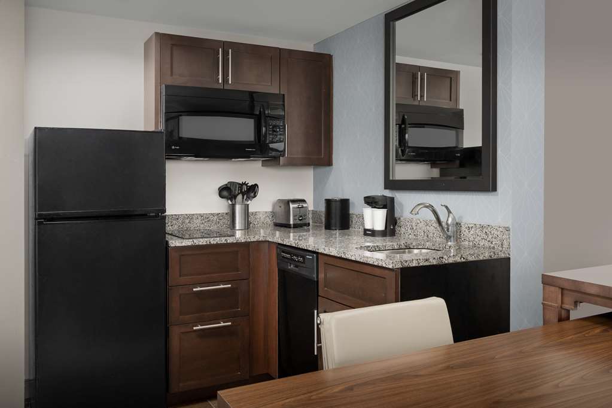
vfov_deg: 41.1
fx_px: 544
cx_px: 306
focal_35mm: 32
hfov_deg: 58.7
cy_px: 204
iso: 400
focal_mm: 32
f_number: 11
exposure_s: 1/250
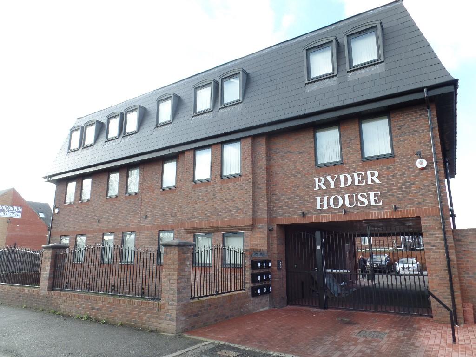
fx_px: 316
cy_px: 178
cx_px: 238
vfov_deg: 58.9
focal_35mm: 23
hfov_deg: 73.9
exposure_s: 1/125
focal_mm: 4.1
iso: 80
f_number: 3.5
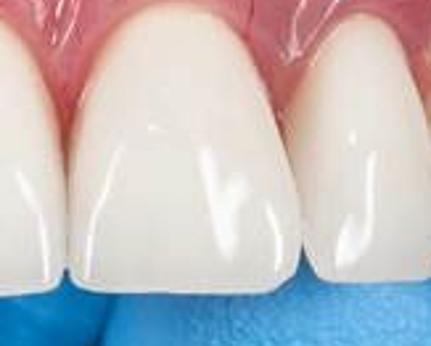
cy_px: 70
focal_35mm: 312
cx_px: 48
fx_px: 3987
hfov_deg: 6.2
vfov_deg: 5.0
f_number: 14
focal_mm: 50
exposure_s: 1/250
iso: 100
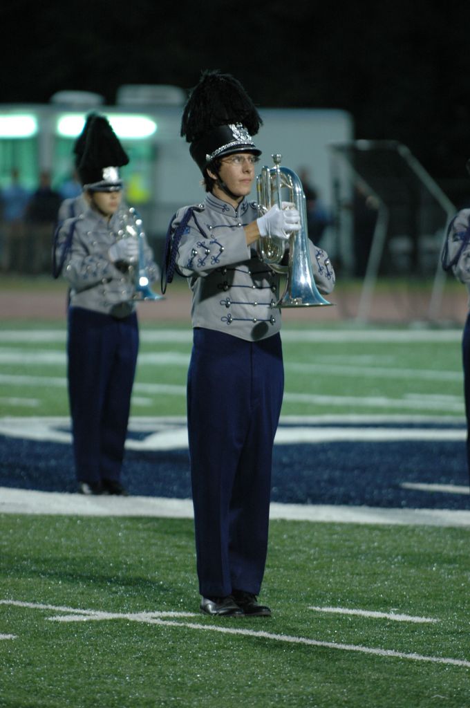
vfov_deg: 6.9
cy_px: 354
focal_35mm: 300
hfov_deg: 4.6
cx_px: 235
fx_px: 5890
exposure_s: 1/60
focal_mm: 200
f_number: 2.8
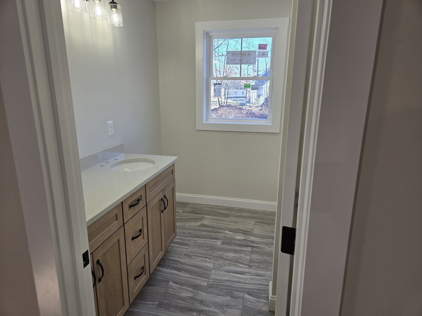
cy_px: 158
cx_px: 211
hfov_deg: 73.9
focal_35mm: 23
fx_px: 280
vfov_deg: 58.9
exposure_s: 1/120
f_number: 1.8
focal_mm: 5.4
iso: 32
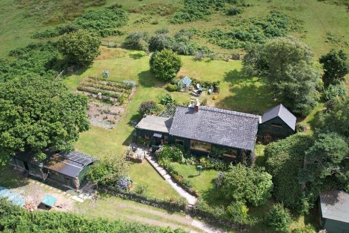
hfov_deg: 57.2
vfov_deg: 39.9
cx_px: 177
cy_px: 104
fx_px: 320
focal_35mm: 33
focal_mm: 8.38
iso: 100
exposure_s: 1/725
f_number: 2.8
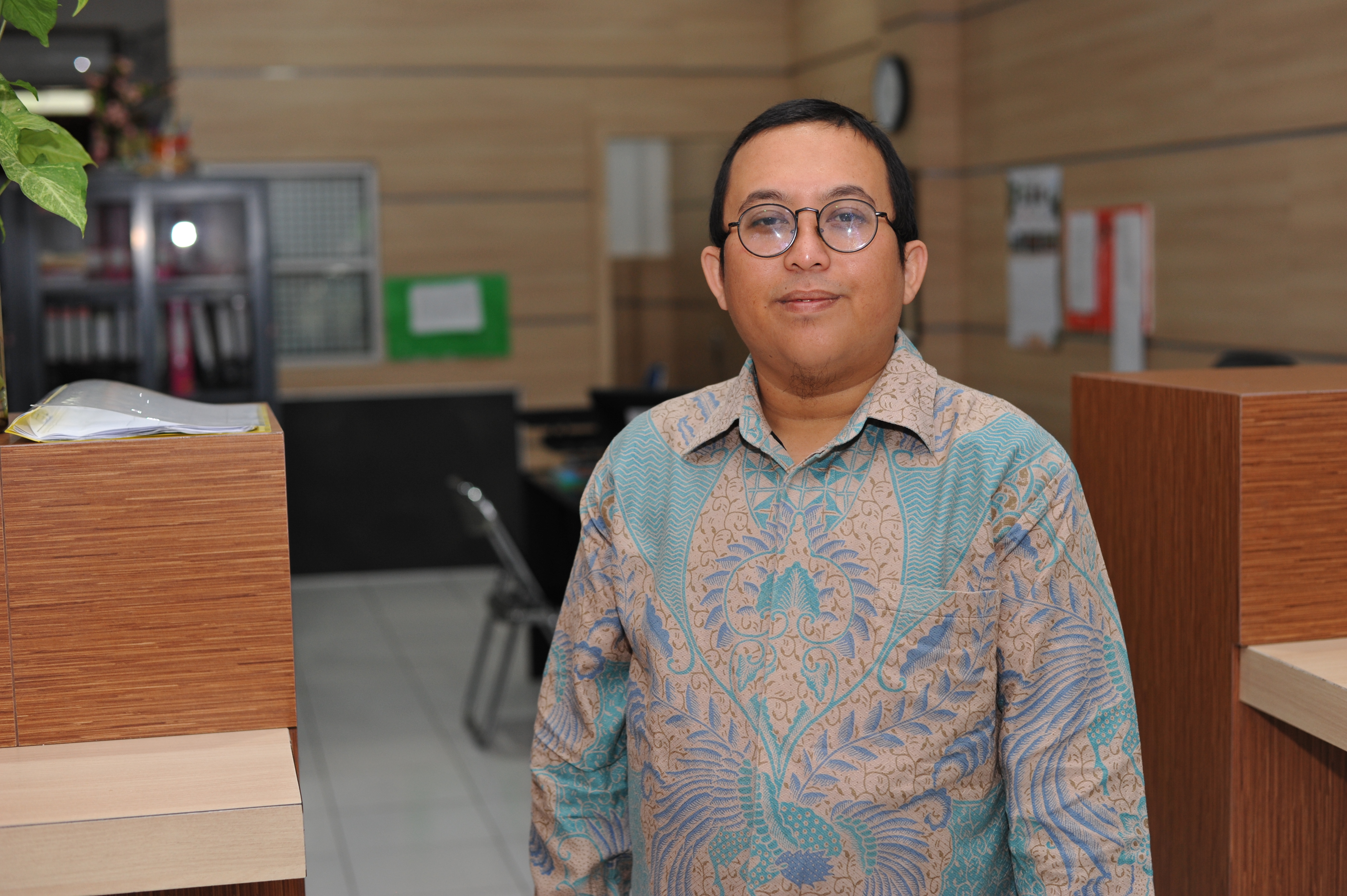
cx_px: 674
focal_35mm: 50
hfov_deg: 39.6
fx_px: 1870
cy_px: 448
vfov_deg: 27.0
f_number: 2.8
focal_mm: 50
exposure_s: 1/125
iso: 800
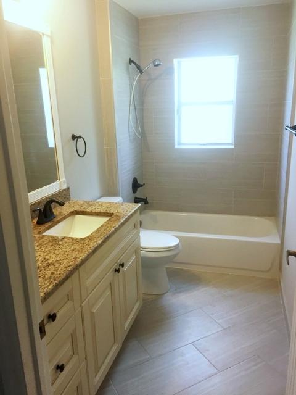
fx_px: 331
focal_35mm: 29
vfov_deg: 61.7
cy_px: 198
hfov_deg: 48.2
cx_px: 148
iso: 40
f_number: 2.2
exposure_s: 1/30
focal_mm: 4.15
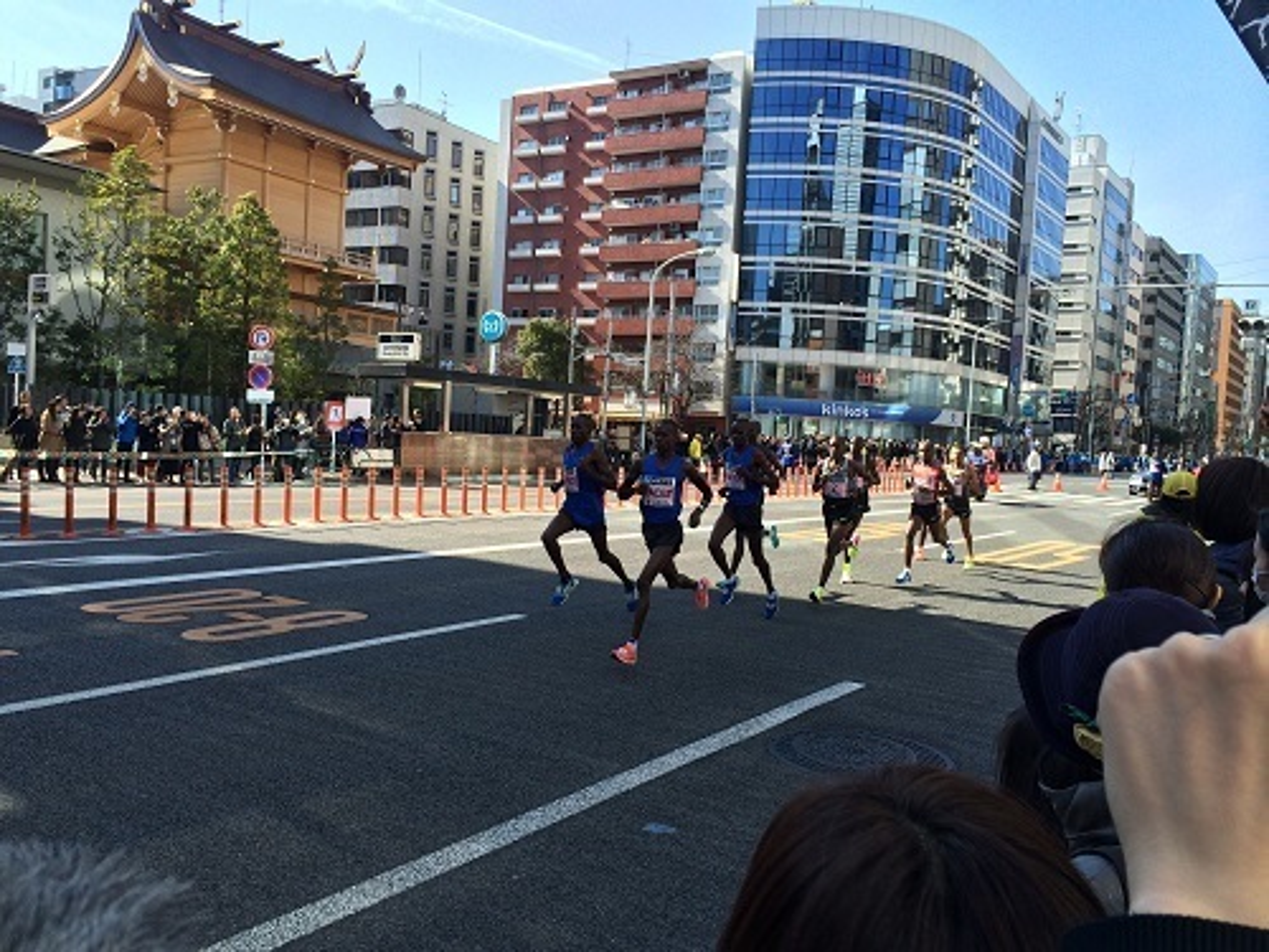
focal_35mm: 30
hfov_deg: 60.0
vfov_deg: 46.8
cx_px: 634
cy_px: 476
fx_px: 1100
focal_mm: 4.12
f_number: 2.2
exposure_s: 1/820
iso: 32
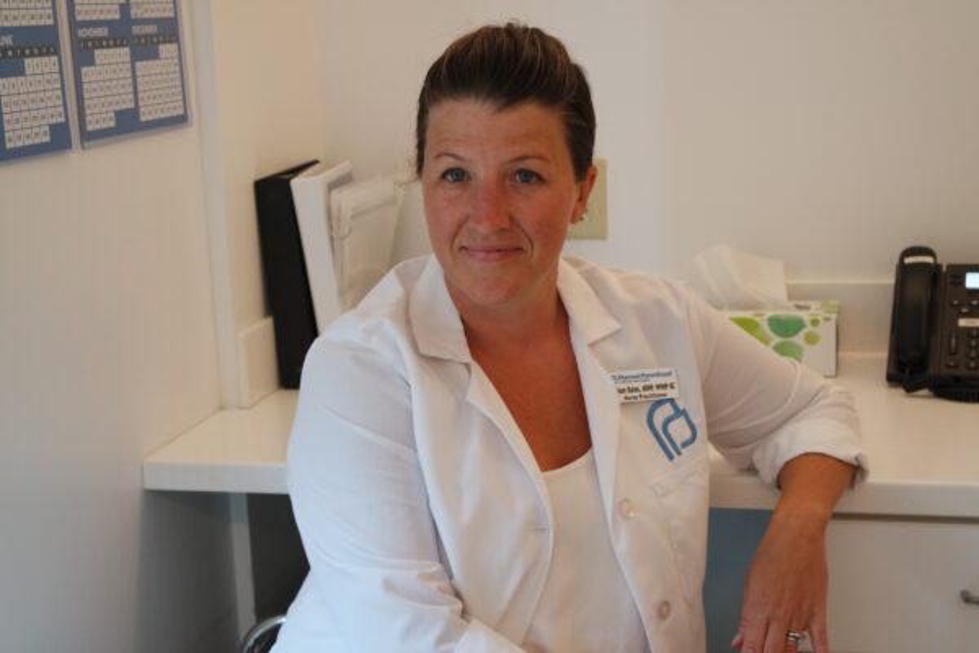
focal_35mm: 58
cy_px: 326
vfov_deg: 23.4
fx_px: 1577
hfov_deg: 34.5
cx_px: 490
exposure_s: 1/60
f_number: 5
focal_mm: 38
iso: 1600
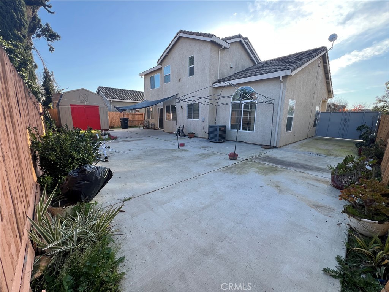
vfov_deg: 89.9
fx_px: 146
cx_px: 194
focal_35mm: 13
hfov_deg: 106.2
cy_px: 146
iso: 32
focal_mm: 1.57
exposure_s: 1/288
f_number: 1.8
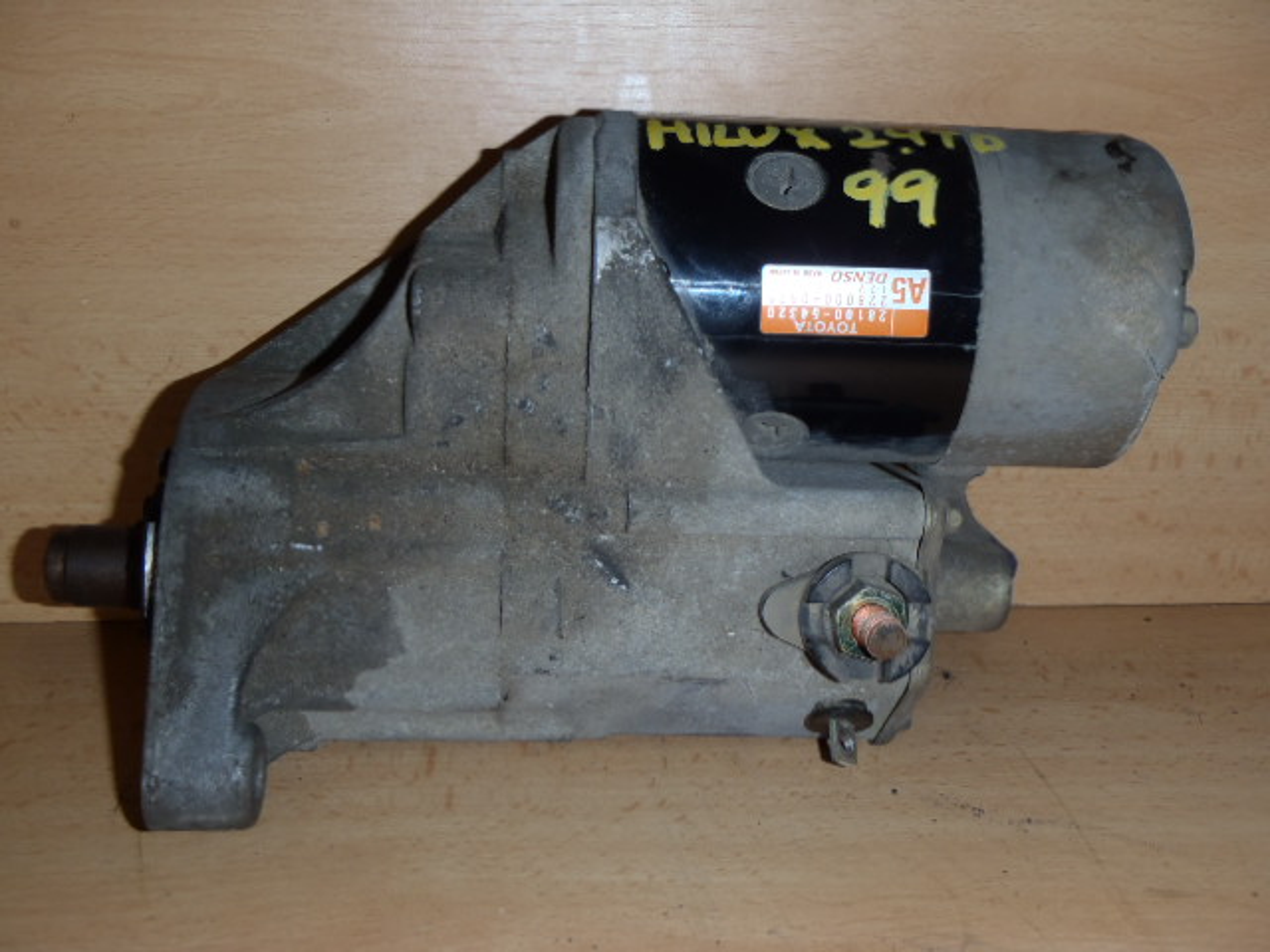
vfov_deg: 37.7
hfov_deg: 49.0
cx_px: 635
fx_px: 1394
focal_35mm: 38
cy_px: 476
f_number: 4.6
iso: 100
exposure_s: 1/40
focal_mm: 6.83
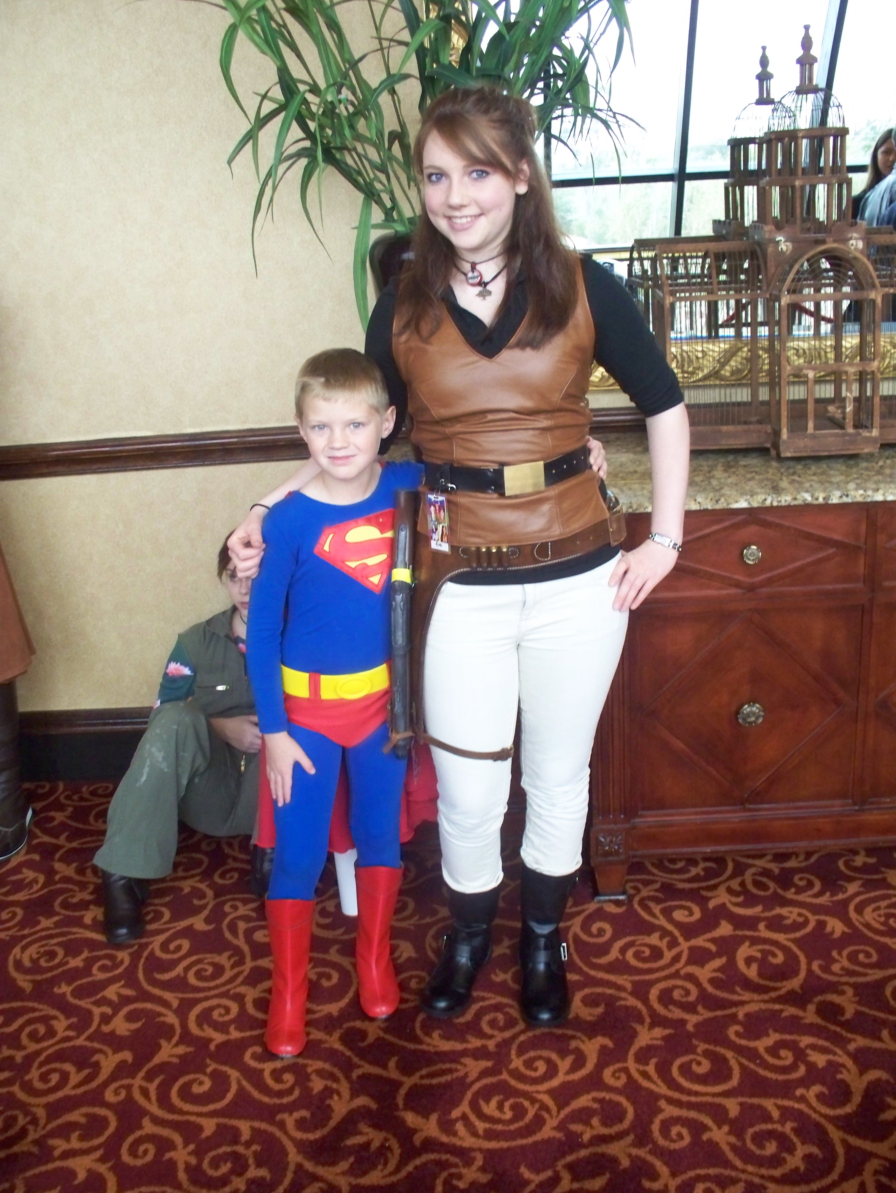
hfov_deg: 39.7
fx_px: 1241
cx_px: 448
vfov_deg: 51.3
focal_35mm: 36
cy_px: 596
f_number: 2.8
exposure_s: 1/60
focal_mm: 7.54
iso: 400
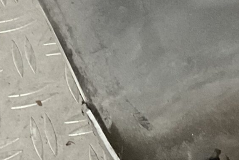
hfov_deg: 14.9
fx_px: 903
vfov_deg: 9.8
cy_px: -83
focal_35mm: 136
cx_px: 35
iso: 160
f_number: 1.8
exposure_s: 1/50
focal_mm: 3
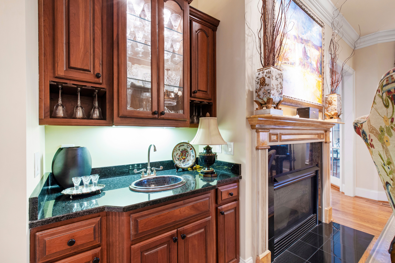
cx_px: 198
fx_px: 165
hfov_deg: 100.4
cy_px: 132
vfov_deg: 77.3
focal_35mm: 15
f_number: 8
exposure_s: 2
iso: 100
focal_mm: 10
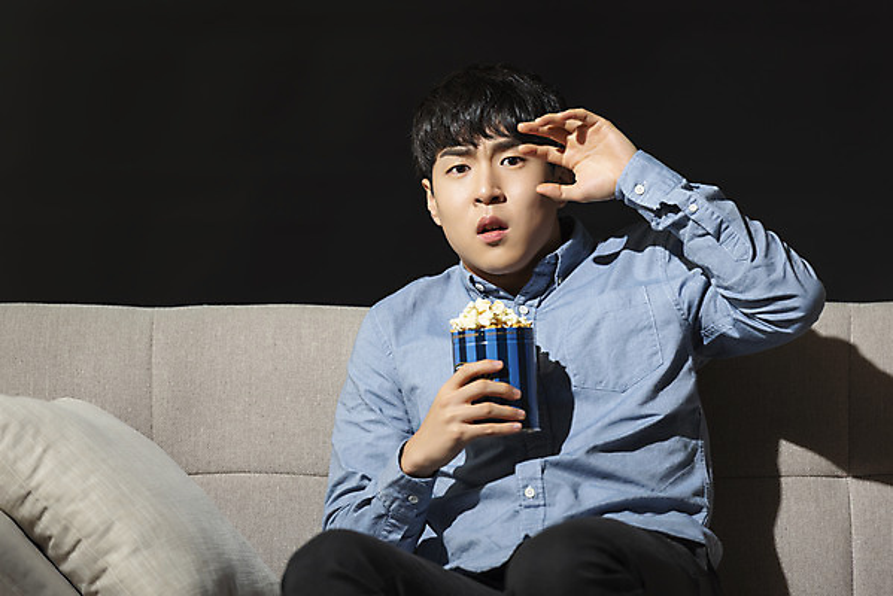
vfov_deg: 6.9
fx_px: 4963
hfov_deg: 10.3
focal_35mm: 200
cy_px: 298
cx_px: 446
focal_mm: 200
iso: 100
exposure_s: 1/125
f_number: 3.5
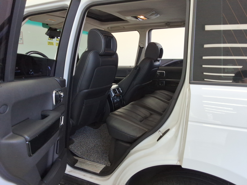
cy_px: 92
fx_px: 200
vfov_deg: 49.7
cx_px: 124
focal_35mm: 28
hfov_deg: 63.4
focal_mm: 2.91
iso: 53
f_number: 1.9
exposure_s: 1/120
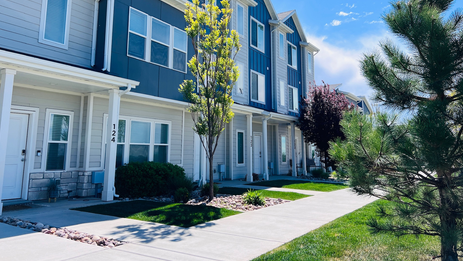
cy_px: 94
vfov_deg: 39.8
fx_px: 356
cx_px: 234
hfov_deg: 66.1
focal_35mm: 29
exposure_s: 1/3968
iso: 50
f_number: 1.5
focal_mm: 5.7
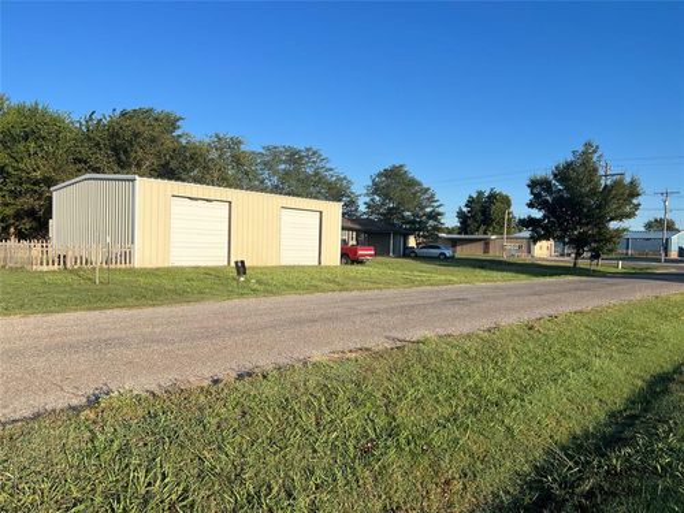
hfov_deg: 67.3
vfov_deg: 53.1
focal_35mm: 26
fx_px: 514
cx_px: 342
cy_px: 256
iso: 50
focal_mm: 5.7
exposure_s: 1/3704
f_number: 1.5
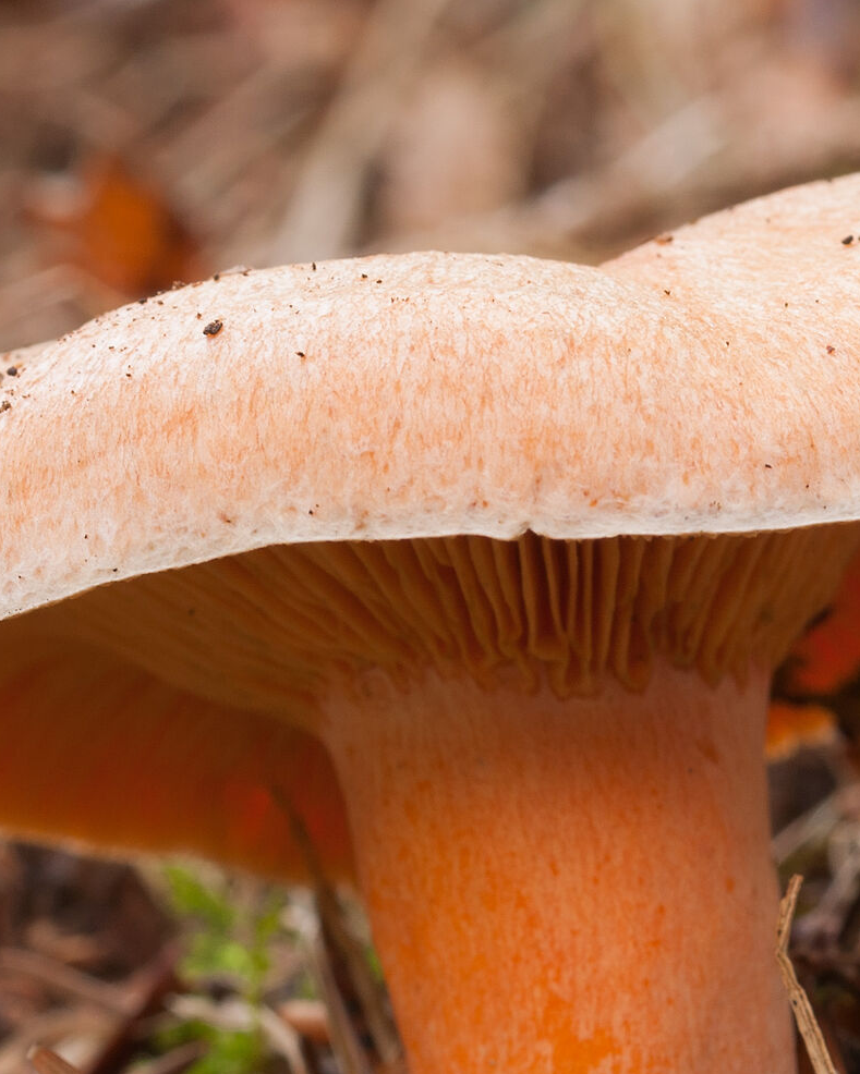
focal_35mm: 360
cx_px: 710
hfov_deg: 4.3
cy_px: 700
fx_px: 11456
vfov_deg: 5.4
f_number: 16
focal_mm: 105
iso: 100
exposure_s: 1/1.25
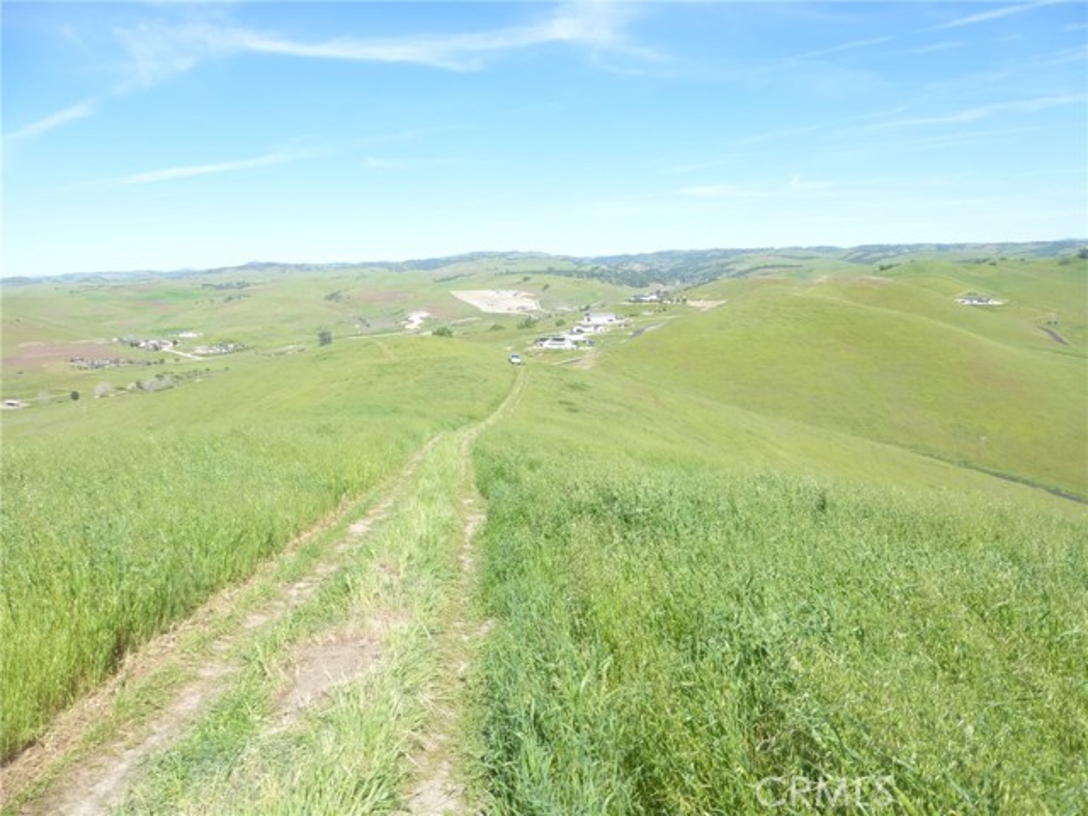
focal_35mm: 24
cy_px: 408
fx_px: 754
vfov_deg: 56.8
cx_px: 544
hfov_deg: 71.6
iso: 100
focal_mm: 4.3
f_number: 4
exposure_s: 1/500
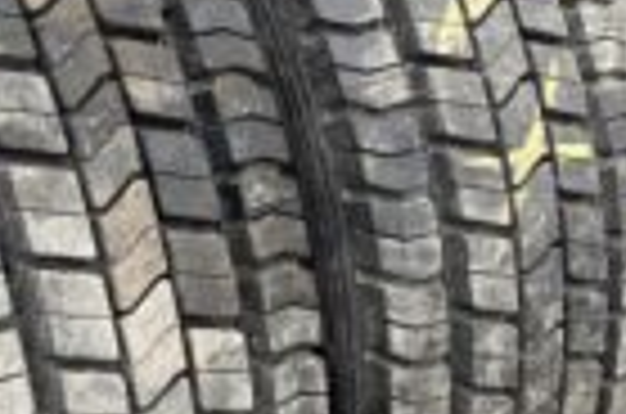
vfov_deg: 16.1
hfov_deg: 24.0
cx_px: 171
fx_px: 1457
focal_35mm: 84
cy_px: 299
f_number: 1.8
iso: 64
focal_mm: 4.25
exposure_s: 1/122
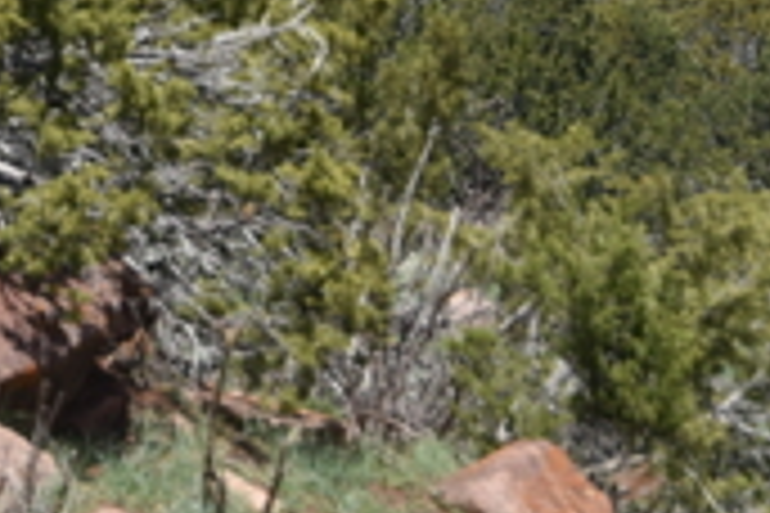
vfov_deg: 1.3
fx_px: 23248
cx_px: 234
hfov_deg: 1.9
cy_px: -608
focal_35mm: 1087
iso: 100
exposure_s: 1/320
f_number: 9
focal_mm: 145
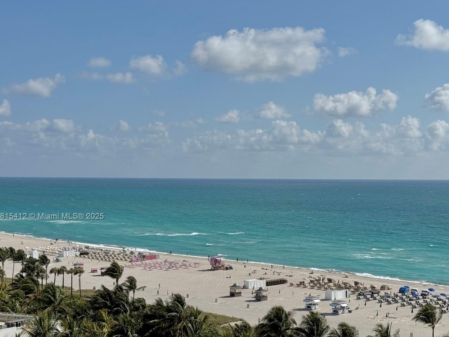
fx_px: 830
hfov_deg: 30.1
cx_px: 284
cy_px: 217
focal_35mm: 64
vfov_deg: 22.9
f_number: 1.78
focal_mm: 6.76
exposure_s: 1/9009
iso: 80
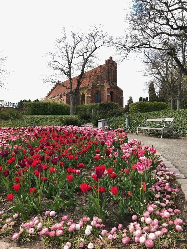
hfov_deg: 49.7
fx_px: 202
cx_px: 94
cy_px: 124
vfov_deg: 63.4
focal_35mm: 28
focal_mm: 3.99
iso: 20
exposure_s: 1/432
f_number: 1.8
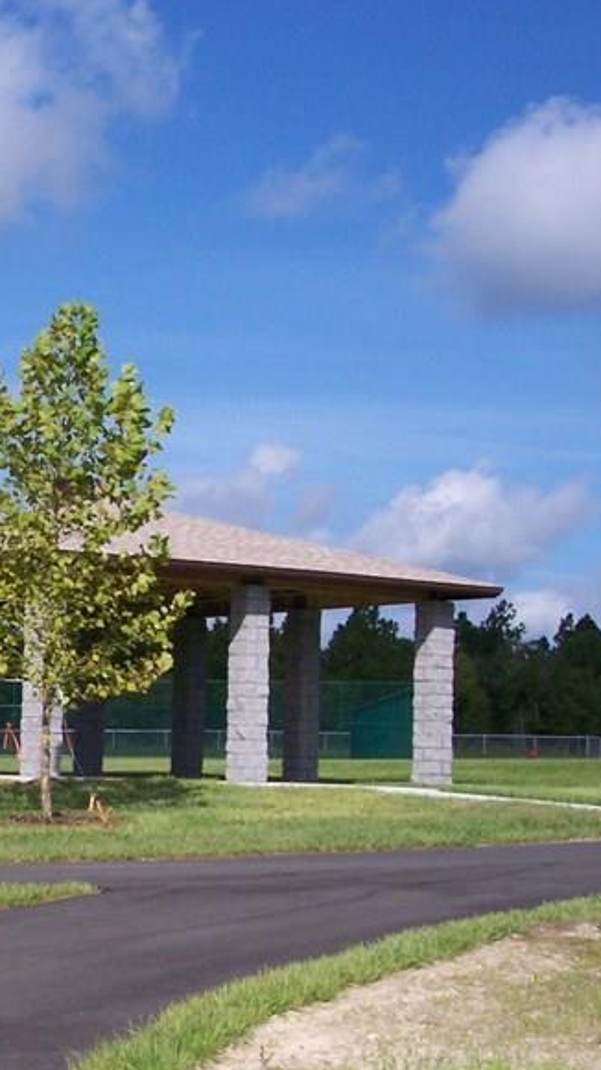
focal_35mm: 73
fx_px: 2069
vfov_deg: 28.9
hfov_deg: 15.2
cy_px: 629
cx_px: -315
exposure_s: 1/1000
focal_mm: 8
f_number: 4.8
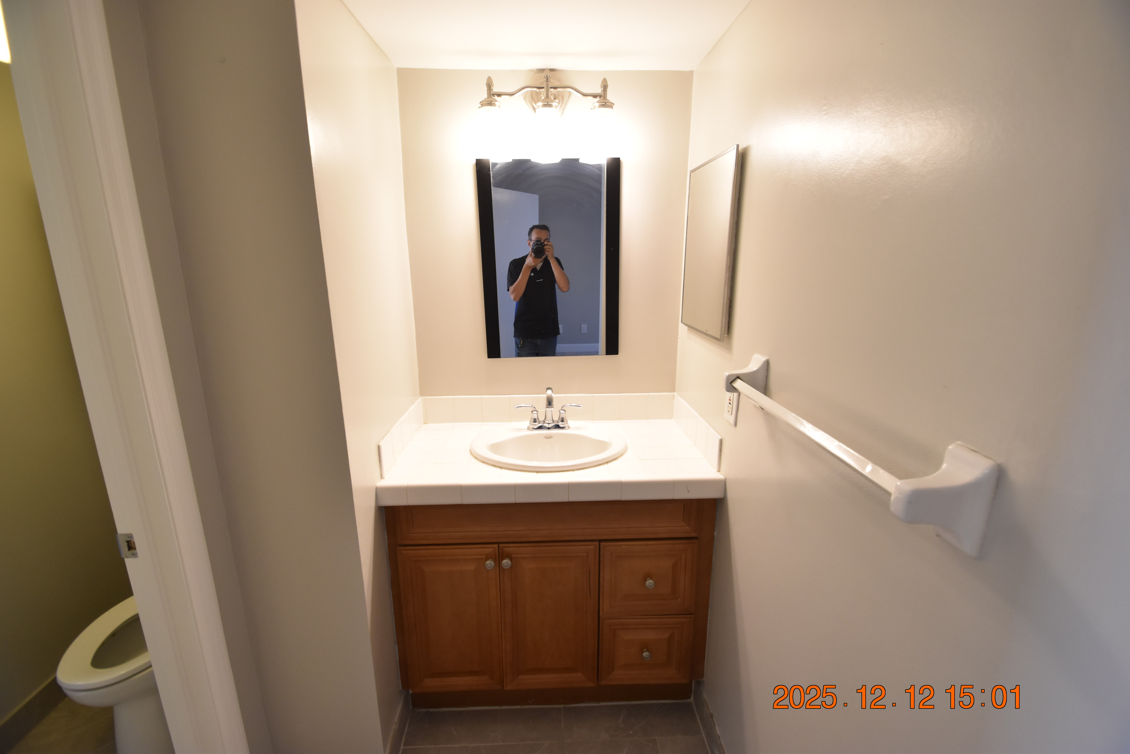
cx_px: 565
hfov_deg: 100.4
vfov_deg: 77.3
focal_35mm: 15
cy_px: 377
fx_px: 471
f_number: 3.5
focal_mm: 10
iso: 800
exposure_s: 1/90
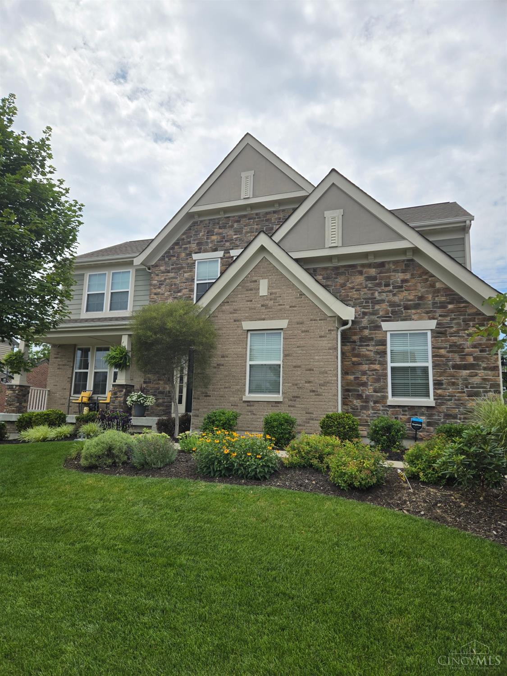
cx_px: 254
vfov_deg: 73.9
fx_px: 449
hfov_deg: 58.9
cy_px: 338
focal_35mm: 23
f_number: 1.8
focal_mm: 5.4
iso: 25
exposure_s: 1/2463
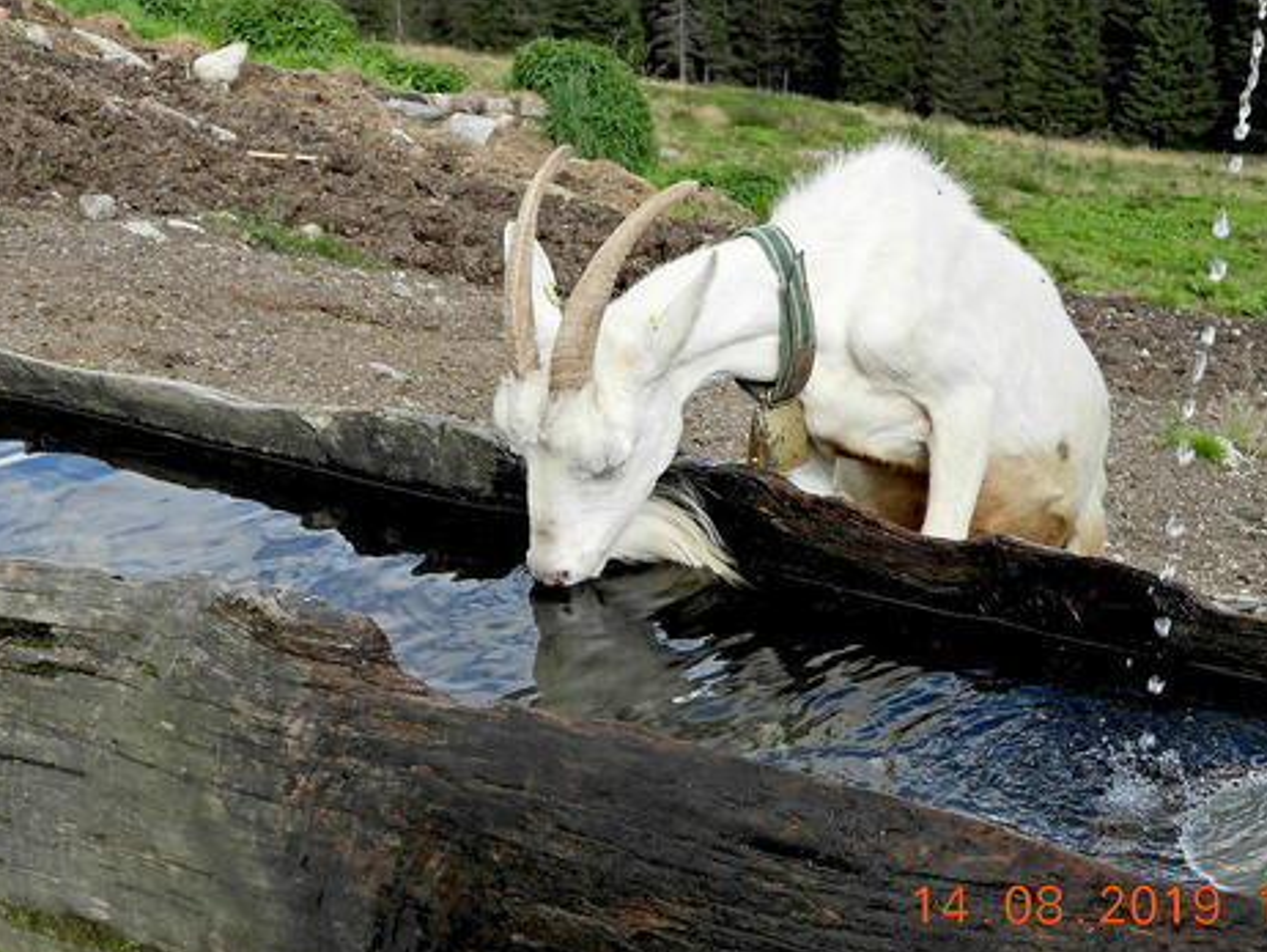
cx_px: 658
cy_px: 417
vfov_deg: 24.0
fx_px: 2234
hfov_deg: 31.7
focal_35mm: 61
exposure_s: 1/500
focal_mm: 8.5
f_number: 3.2
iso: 100
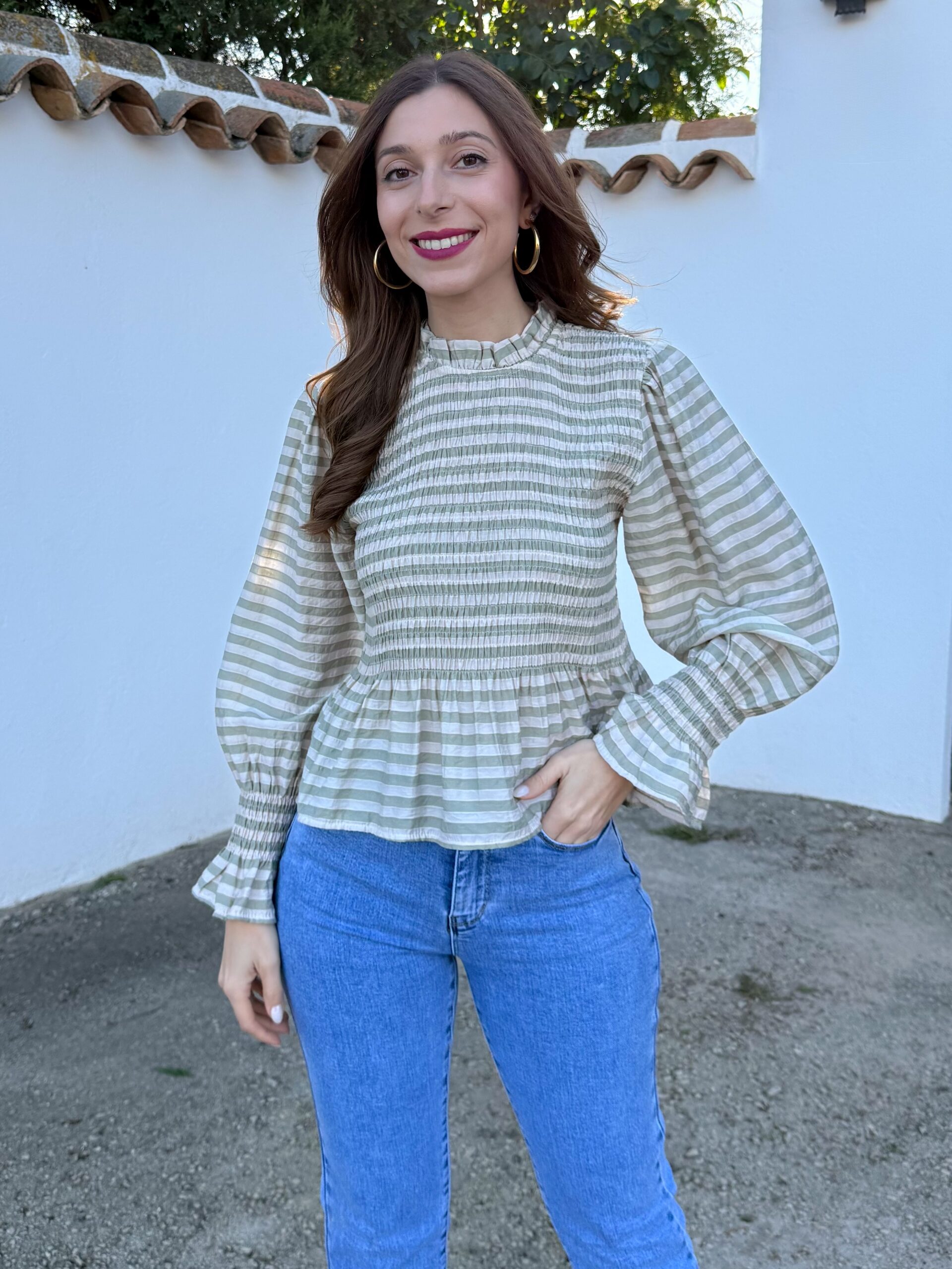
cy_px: 634
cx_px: 476
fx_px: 880
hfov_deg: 56.8
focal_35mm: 24
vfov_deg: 71.6
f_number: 1.78
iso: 100
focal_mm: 6.76
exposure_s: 1/888
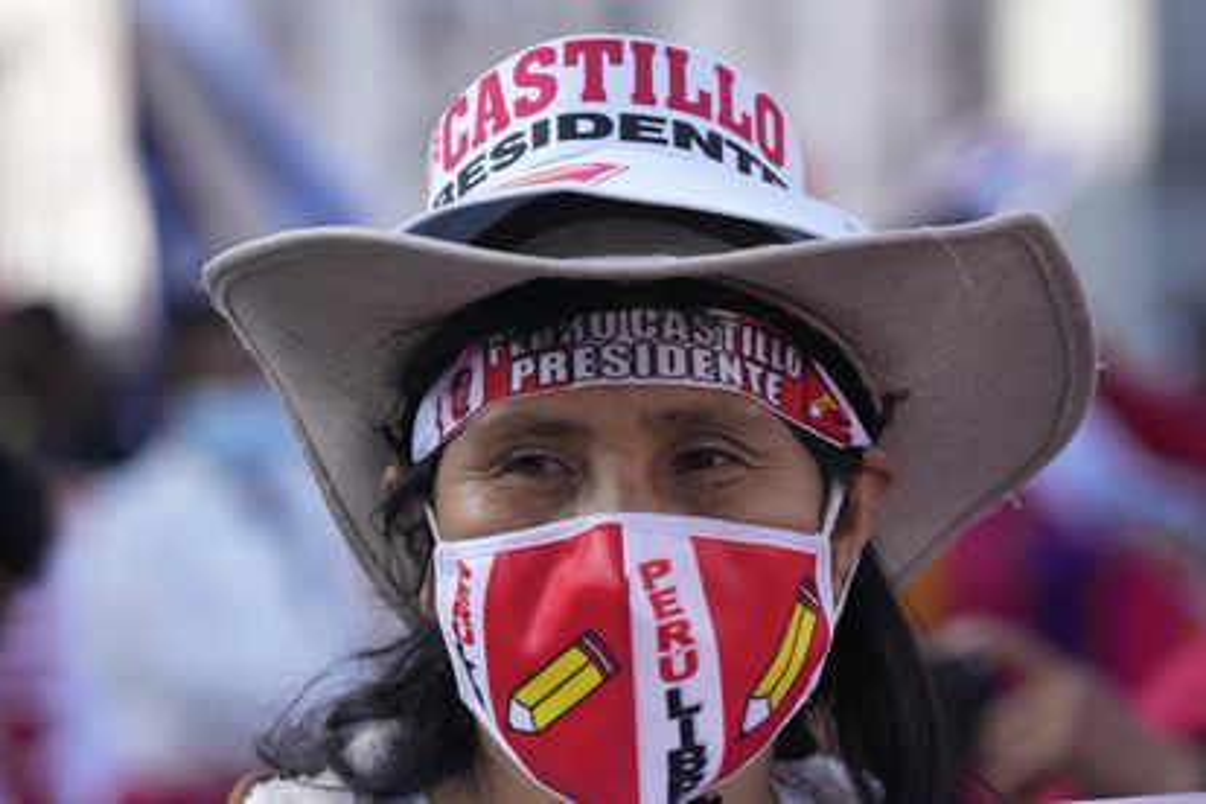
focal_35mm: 186
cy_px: 402
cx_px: 603
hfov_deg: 11.1
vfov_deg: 7.4
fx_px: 6231
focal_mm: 186
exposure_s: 1/320
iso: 320
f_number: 5.6
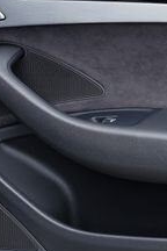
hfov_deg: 8.2
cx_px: 157
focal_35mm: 166
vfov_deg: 12.2
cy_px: -24
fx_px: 1155
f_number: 4
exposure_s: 1/80
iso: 100
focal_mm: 35
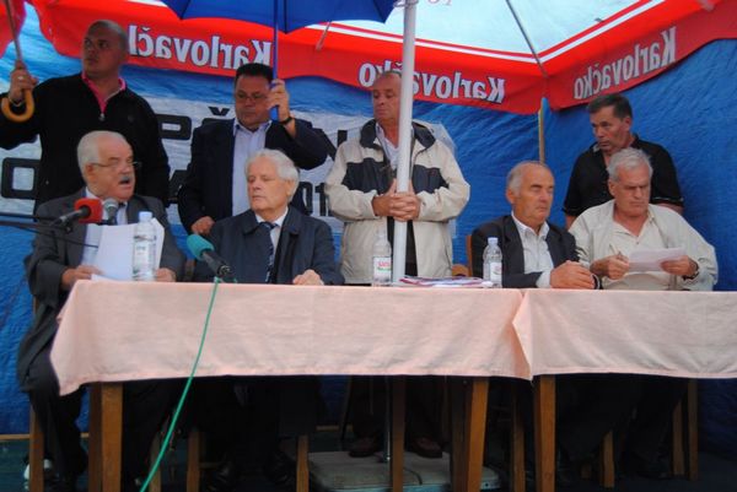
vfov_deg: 31.9
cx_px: 368
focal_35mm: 42
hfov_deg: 46.4
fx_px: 860
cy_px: 246
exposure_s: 1/30
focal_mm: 28
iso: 250
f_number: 4
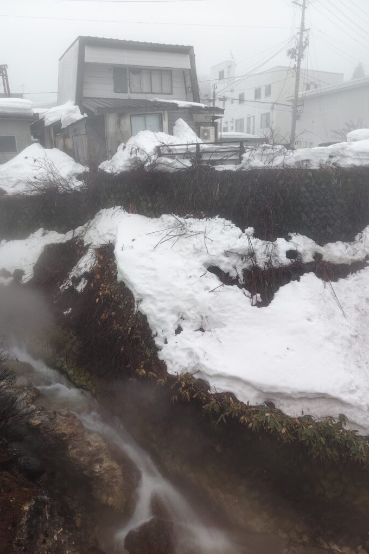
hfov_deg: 53.1
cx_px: 176
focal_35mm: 24
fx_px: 369
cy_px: 277
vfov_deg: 73.8
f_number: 1.88
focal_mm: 5.56
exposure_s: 1/100
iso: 782
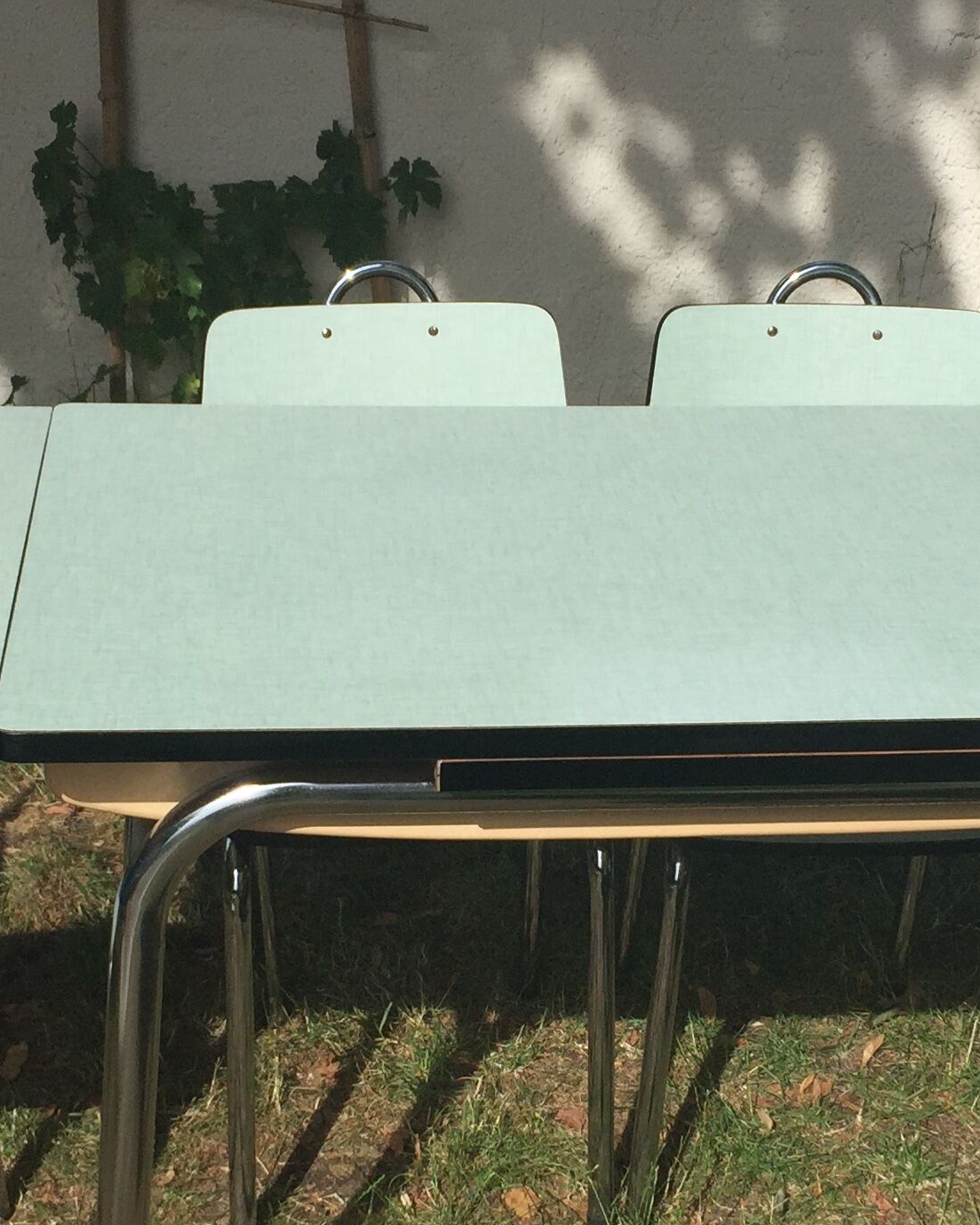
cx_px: 591
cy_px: 781
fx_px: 2429
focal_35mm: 67
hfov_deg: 22.8
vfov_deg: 28.2
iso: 32
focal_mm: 4.15
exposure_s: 1/3968
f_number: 2.2
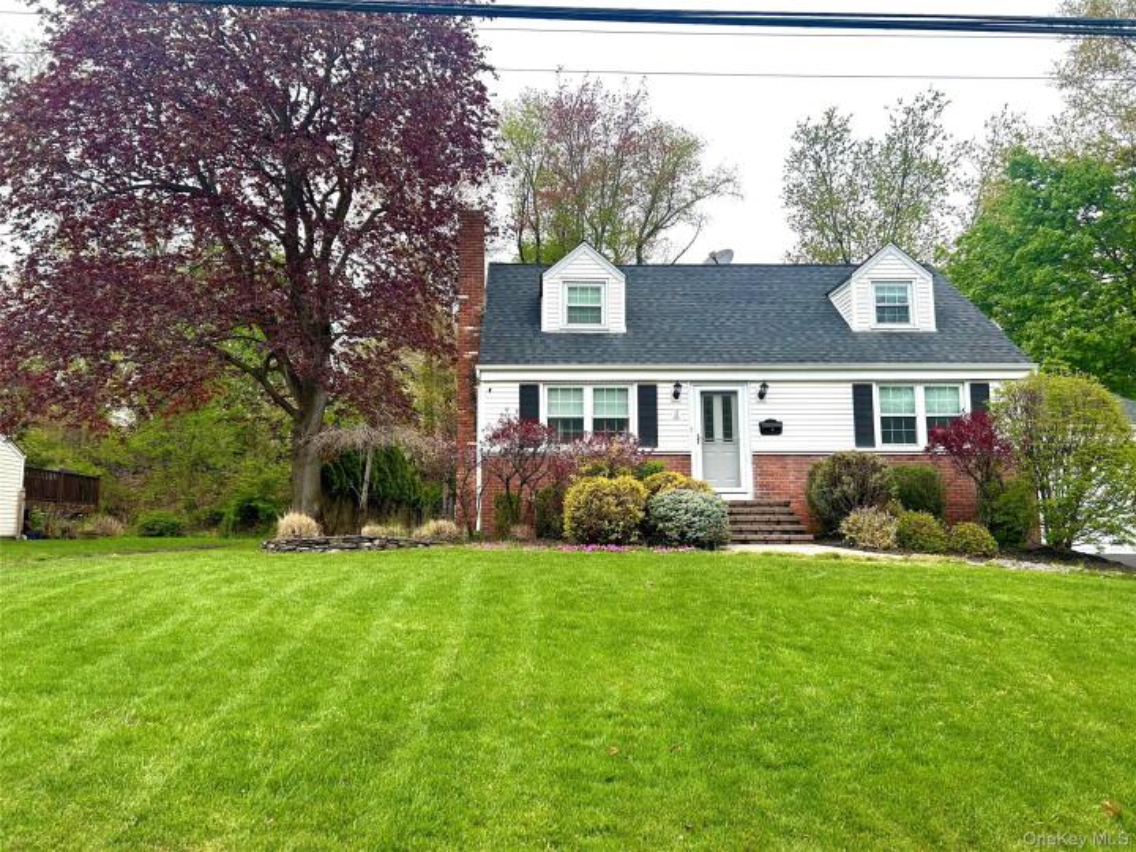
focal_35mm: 26
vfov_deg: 53.1
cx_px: 568
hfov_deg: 67.3
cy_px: 426
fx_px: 853
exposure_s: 1/666
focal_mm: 5.7
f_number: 1.5
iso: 50
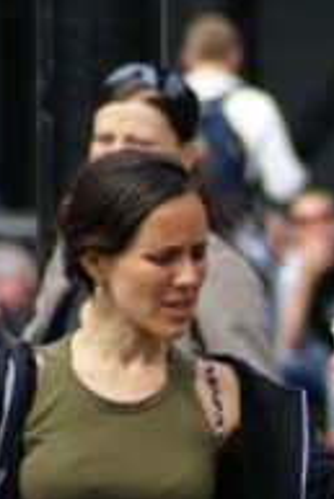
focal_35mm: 841
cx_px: 668
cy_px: 412
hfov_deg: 1.6
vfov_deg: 2.4
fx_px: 11682
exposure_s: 1/400
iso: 100
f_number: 5
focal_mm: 180
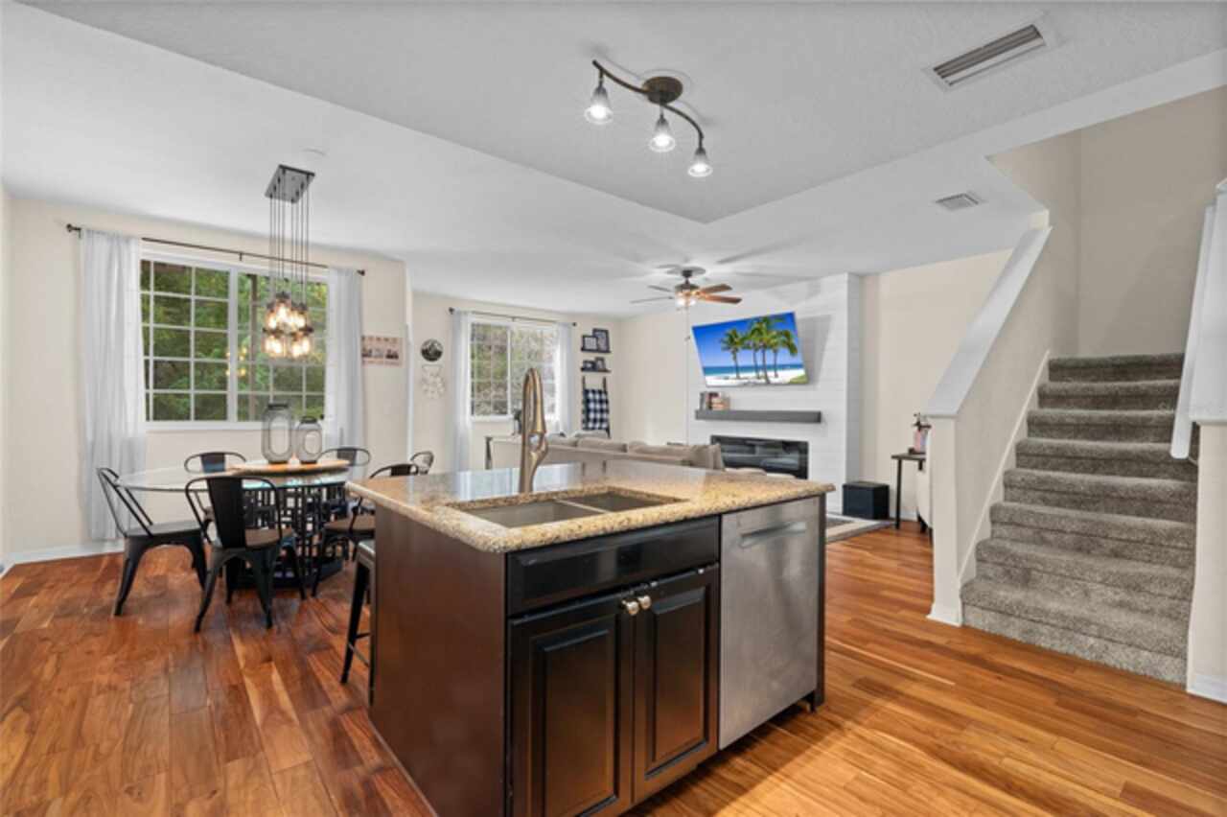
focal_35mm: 16
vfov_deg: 73.7
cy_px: 408
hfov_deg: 96.8
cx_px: 614
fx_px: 545
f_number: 9
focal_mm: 16
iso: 250
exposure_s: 1.6
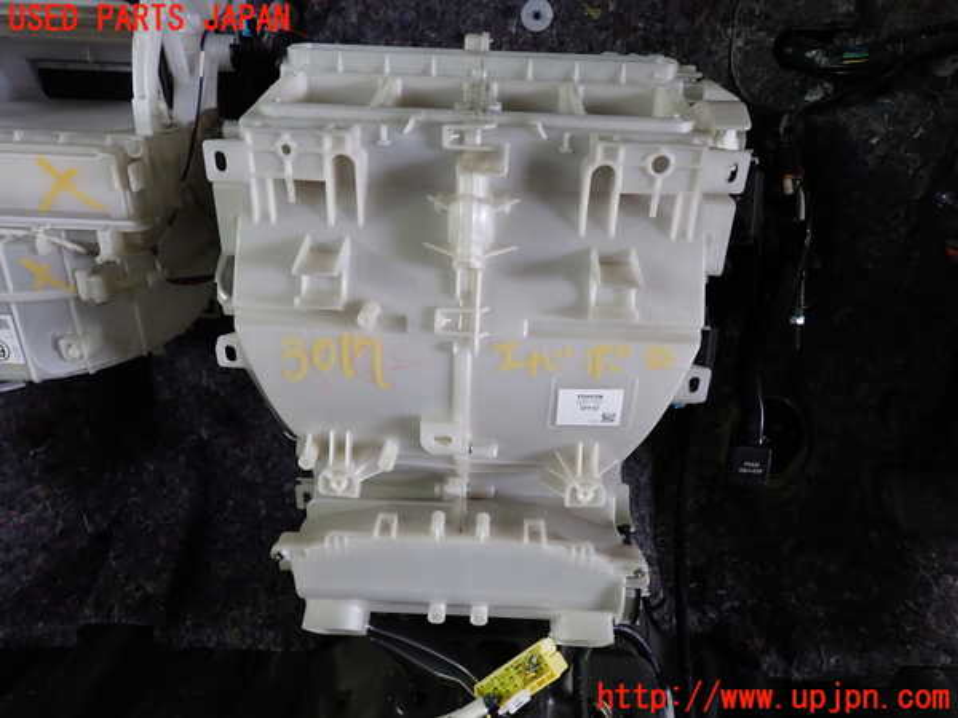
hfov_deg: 69.4
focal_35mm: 25
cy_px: 359
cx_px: 479
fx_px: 692
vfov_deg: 54.9
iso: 200
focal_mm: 4.5
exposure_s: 1/40
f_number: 2
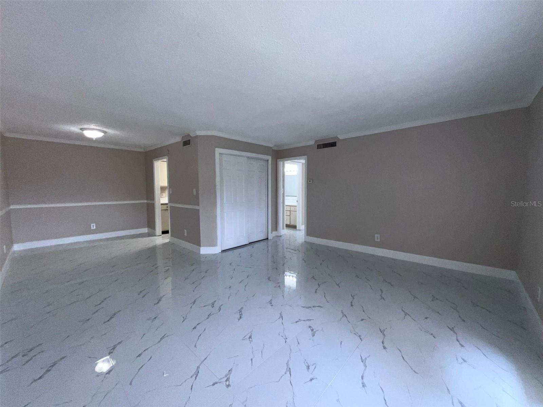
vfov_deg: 89.9
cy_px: 204
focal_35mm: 13
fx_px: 204
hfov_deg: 106.2
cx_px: 272
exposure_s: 1/121
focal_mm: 1.57
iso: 100
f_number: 1.8
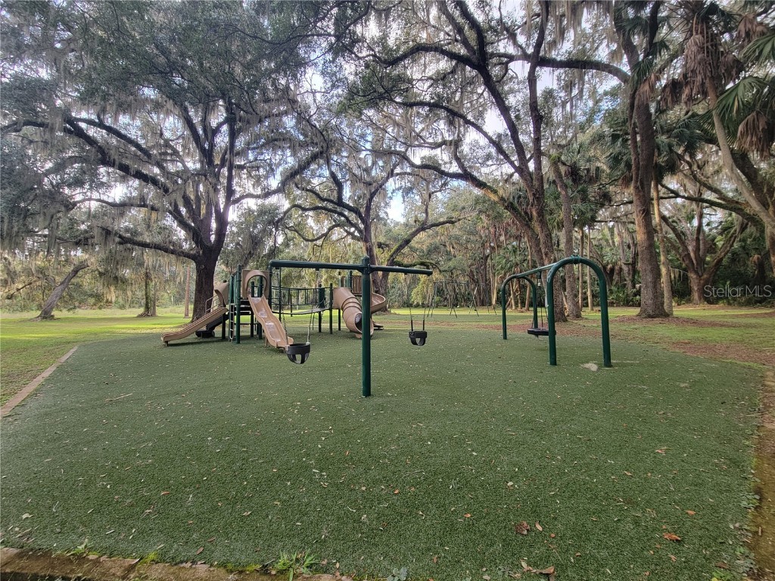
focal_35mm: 13
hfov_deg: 106.2
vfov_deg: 89.9
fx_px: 291
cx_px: 388
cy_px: 290
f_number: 2.2
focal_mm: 2.2
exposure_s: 1/60
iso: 80
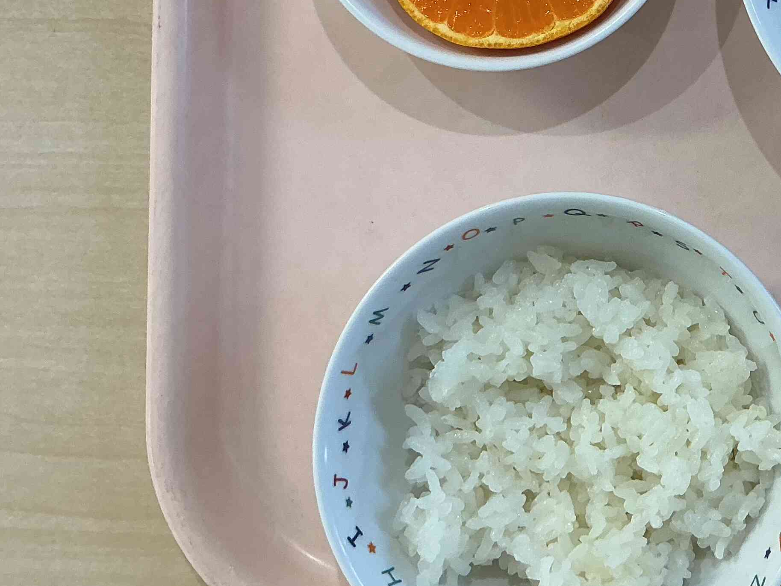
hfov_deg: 28.2
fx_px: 1444
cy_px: 123
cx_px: 807
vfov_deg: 22.6
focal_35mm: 64
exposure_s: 1/60
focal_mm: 3
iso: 40
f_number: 1.8
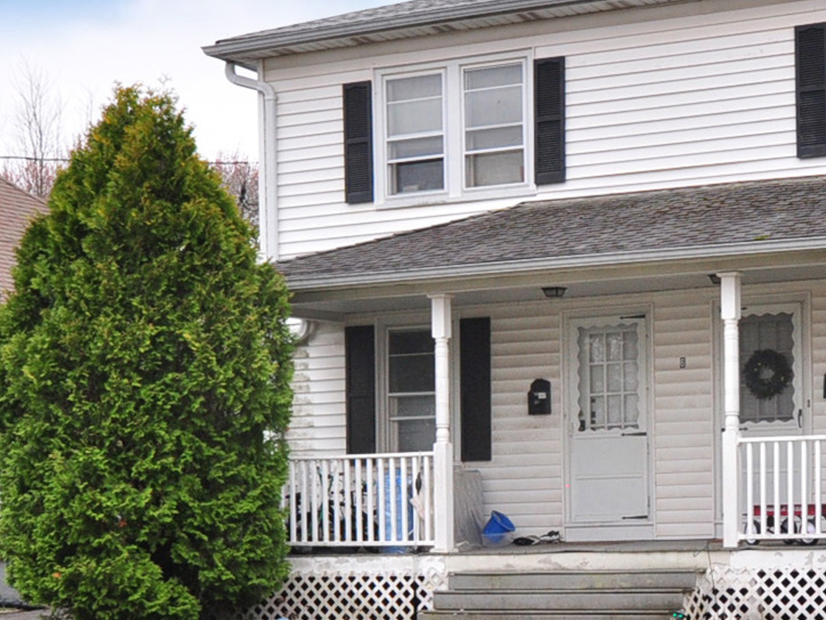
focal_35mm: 59
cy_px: 366
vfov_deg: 24.8
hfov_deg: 31.8
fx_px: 1408
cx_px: 673
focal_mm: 20
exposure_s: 1/160
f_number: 6.3
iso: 640
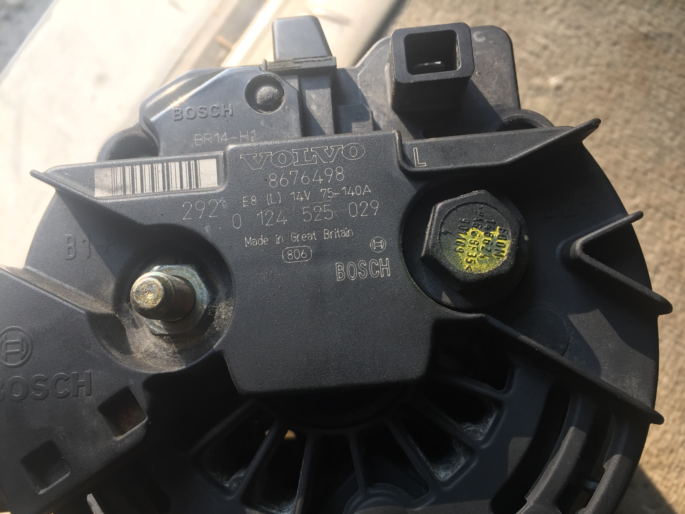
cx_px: 342
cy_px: 257
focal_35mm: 29
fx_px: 574
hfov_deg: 61.7
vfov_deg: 48.2
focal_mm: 4.15
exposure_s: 1/120
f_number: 2.2
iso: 40
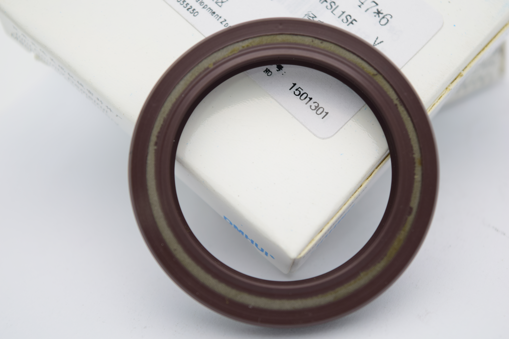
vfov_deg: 18.2
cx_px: 254
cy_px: 170
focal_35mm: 75
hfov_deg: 27.0
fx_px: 1060
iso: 100
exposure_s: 1/8
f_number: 5.6
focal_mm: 50
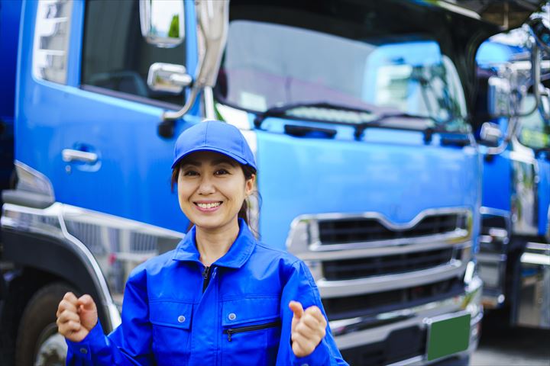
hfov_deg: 39.6
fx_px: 764
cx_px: 275
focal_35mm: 50
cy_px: 183
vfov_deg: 27.0
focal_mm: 50
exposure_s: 1/500
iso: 100
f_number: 2.5
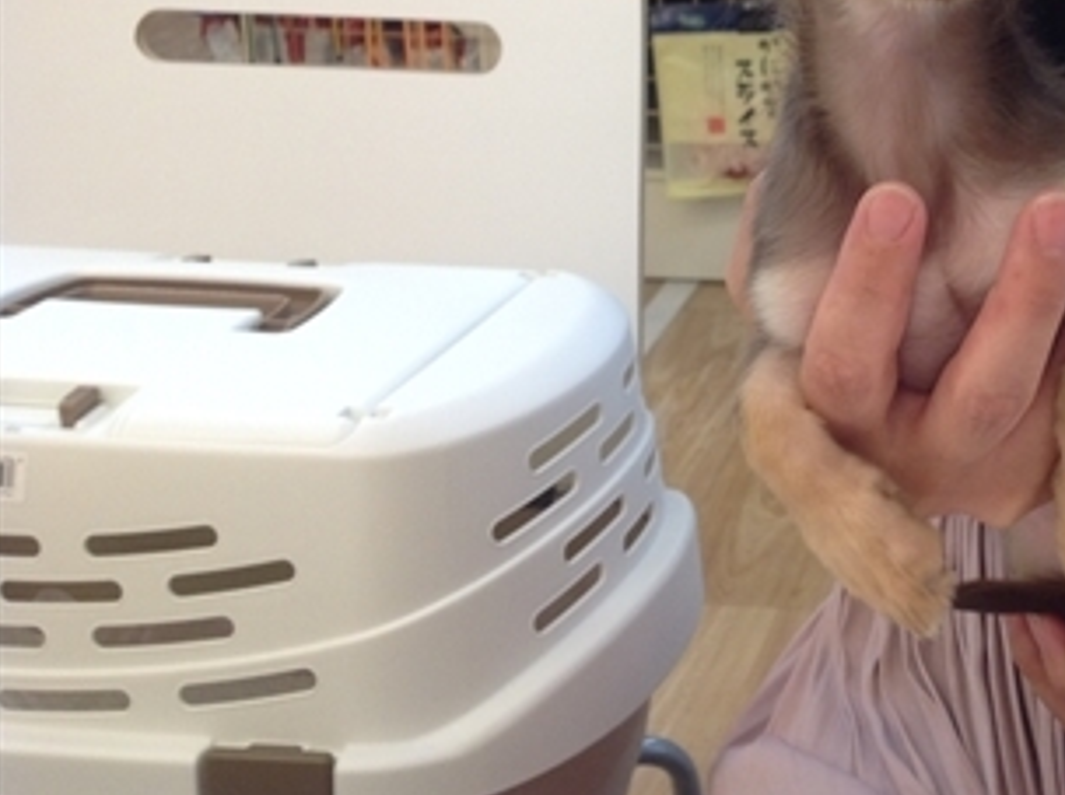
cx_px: 1047
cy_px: 116
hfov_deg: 26.8
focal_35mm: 69
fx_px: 2120
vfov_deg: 20.9
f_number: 2.4
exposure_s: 1/40
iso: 64
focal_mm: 4.28
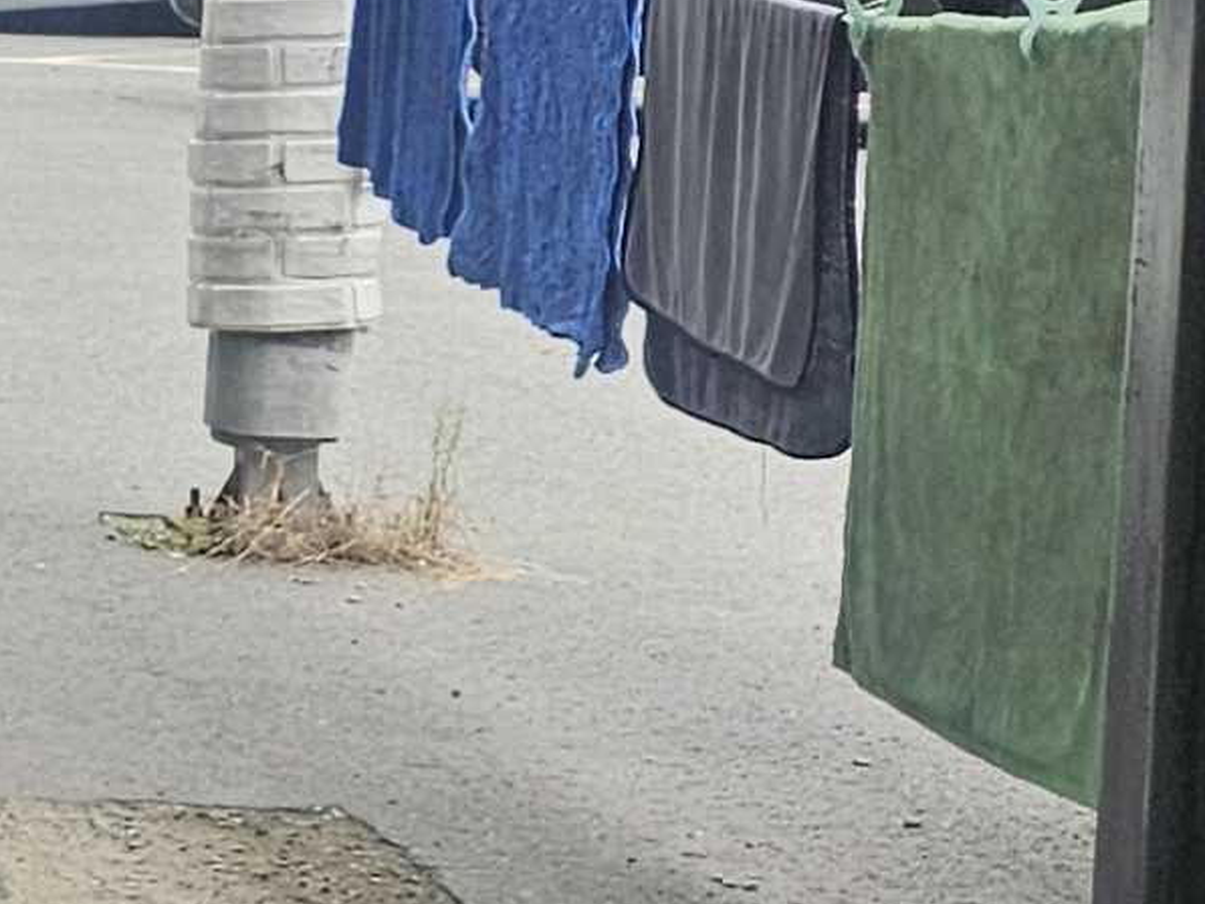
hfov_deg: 10.1
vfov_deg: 9.6
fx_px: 5362
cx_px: -2216
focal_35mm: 154
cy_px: 153
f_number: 1.8
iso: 40
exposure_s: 1/409
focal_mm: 5.4
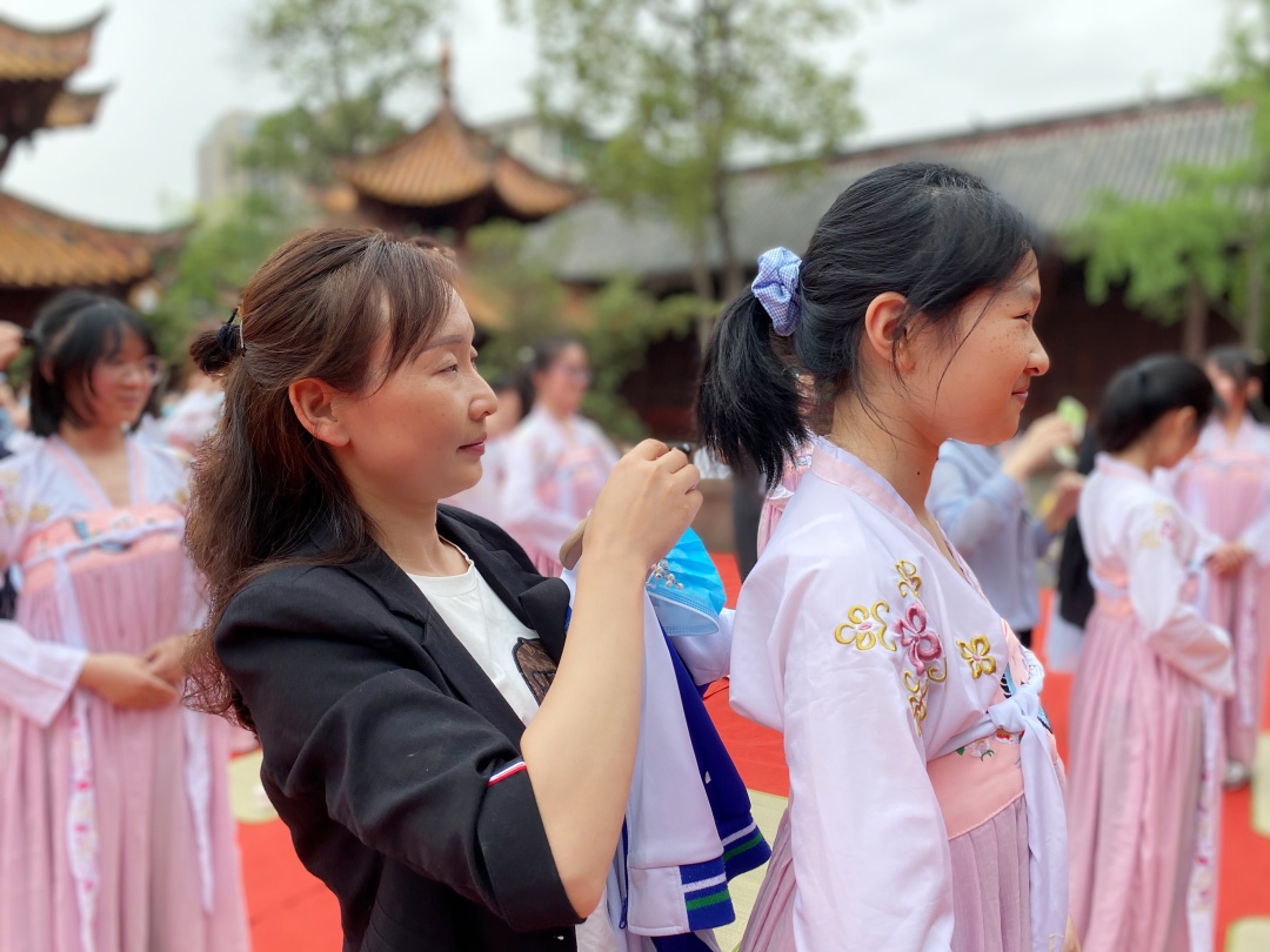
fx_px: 954
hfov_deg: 67.3
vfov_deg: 53.1
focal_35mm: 26
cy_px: 476
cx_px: 635
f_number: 1.8
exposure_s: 1/317
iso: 32
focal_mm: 4.25
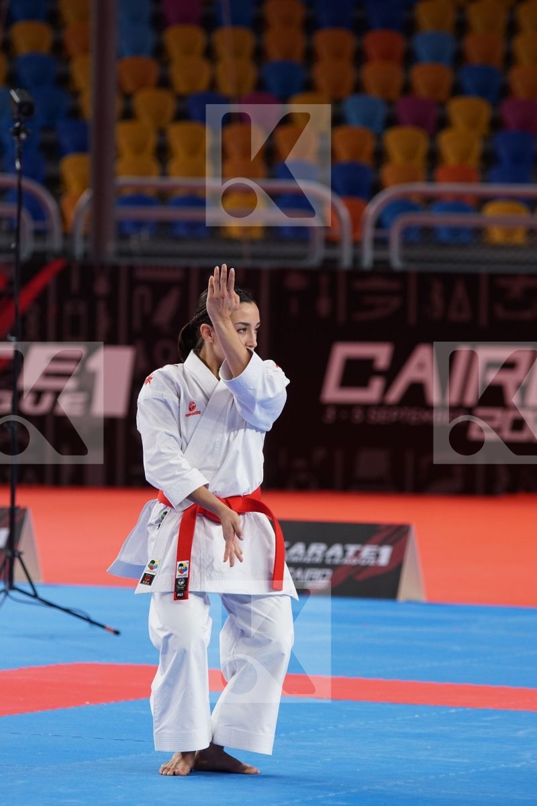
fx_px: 5034
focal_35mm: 225
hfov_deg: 6.1
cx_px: 268
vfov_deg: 9.1
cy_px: 403
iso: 500
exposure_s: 1/250
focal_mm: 150
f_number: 3.2
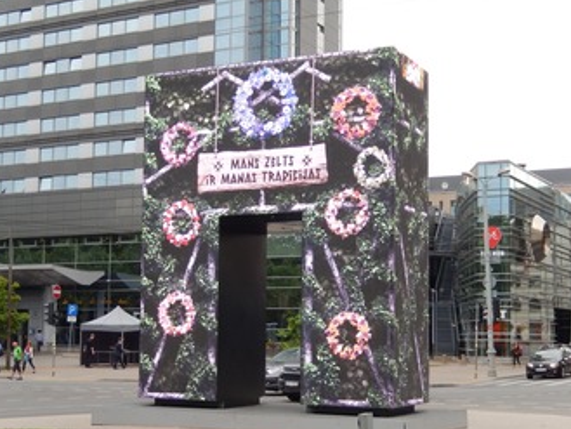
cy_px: 234
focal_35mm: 62
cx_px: 271
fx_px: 1023
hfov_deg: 31.2
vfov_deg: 23.7
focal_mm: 9.2
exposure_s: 1/125
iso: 125
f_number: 4.5
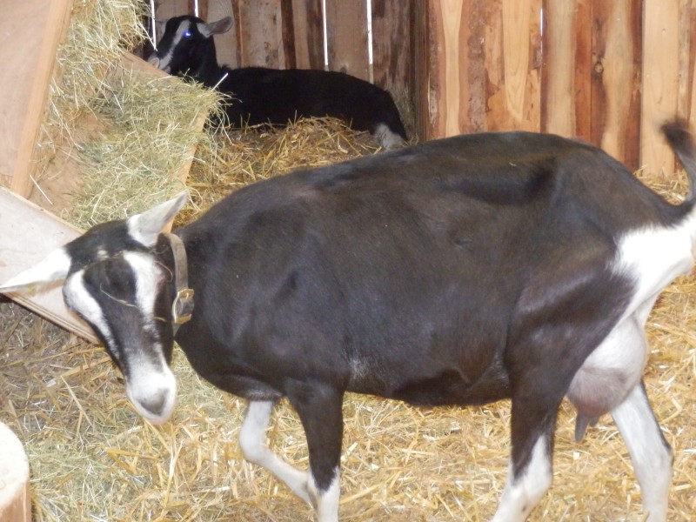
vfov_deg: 13.3
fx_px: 2232
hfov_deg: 17.7
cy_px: 261
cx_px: 348
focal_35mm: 111
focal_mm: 19.6
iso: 2000
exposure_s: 1/50
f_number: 5.5
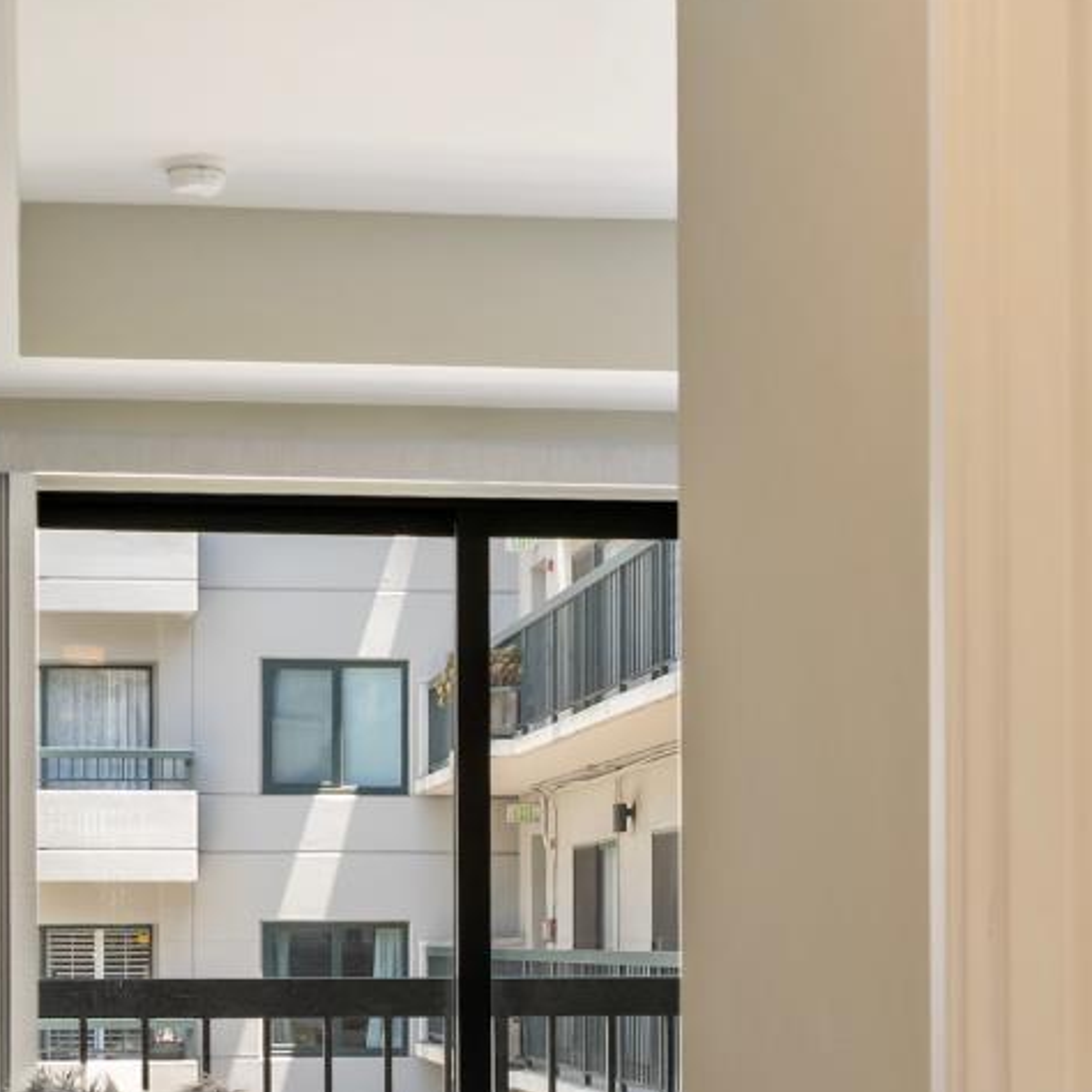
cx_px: 479
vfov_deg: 21.7
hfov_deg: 22.2
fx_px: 2784
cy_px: 988
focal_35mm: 78
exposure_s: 1/5
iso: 250
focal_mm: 29
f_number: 9
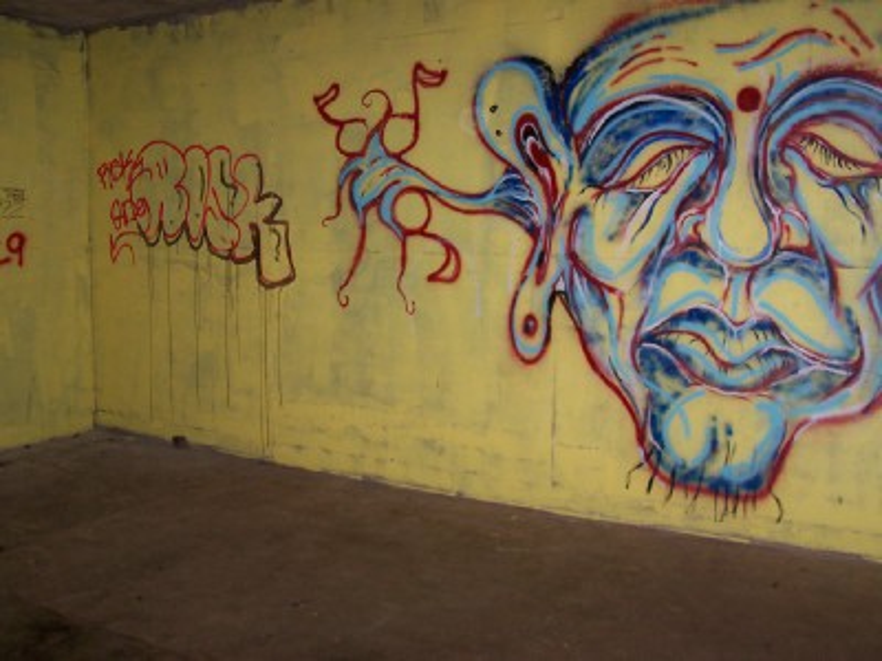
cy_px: 330
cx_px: 441
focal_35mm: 37
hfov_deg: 50.1
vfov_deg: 38.7
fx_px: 943
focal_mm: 5.6
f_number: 2.8
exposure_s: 1/60
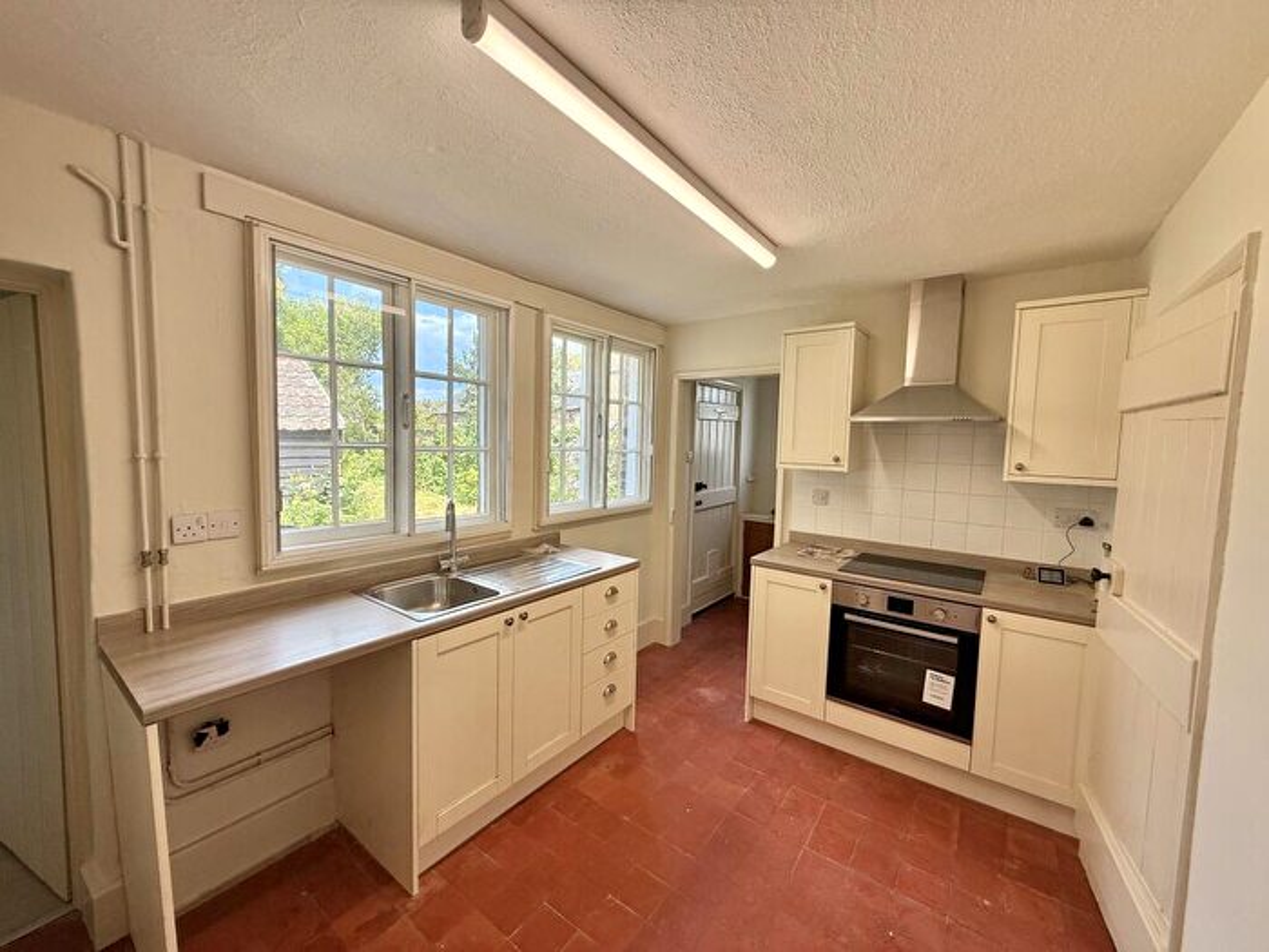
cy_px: 476
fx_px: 513
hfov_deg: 102.1
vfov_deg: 85.7
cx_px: 634
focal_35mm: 14
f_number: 2.2
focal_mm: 2.22
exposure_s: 1/173
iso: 64
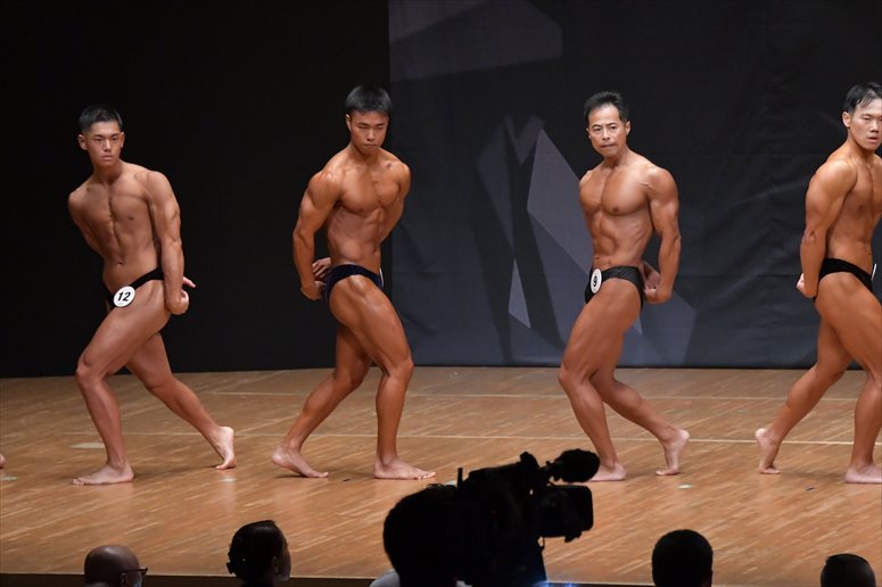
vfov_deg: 6.1
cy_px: 294
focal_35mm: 225
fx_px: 5510
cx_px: 441
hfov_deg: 9.2
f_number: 5.6
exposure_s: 1/400
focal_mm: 150
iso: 6400
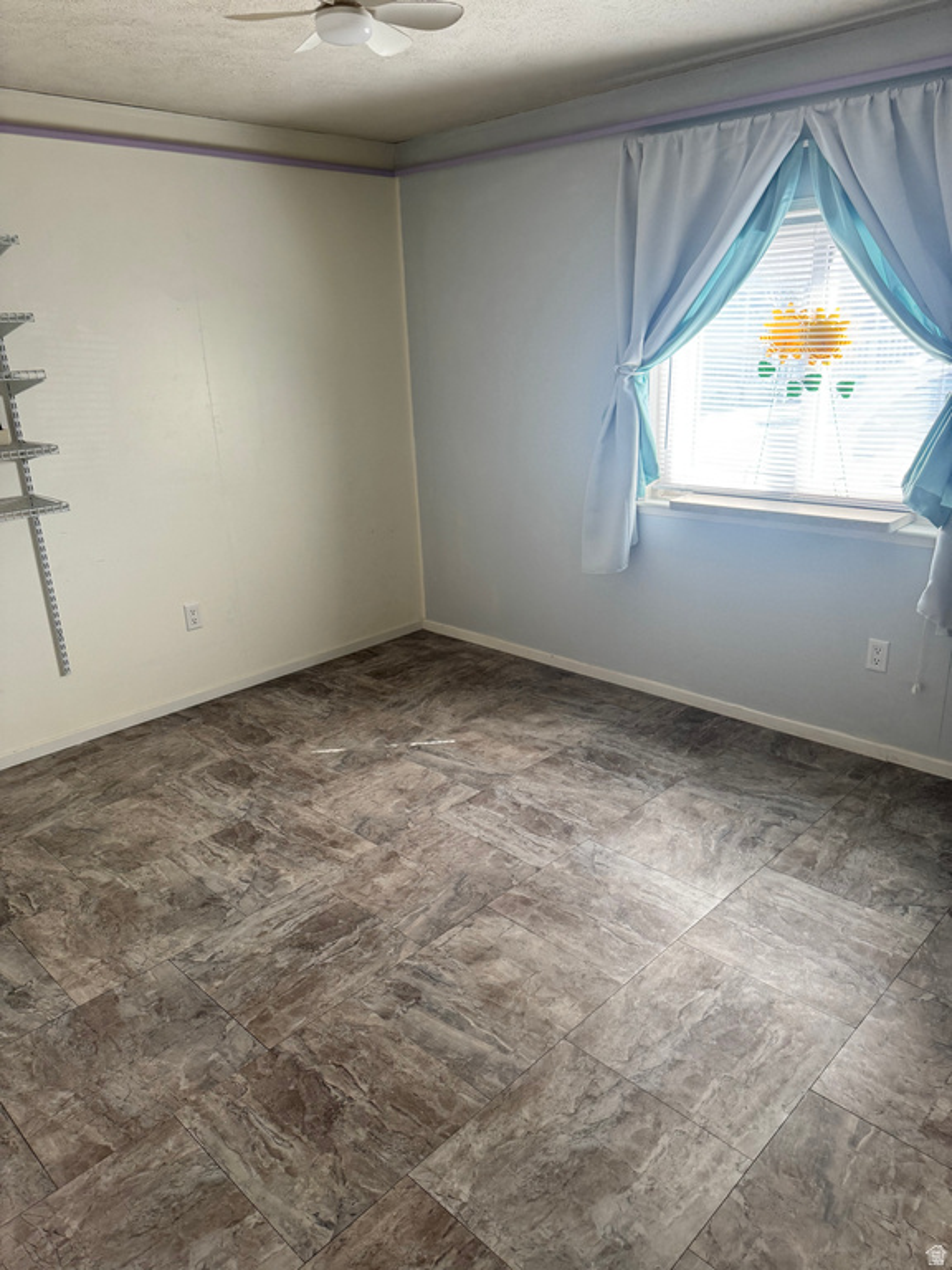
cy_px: 635
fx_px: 880
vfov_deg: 71.6
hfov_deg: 56.8
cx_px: 476
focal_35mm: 24
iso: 125
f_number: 1.78
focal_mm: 6.76
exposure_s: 1/121
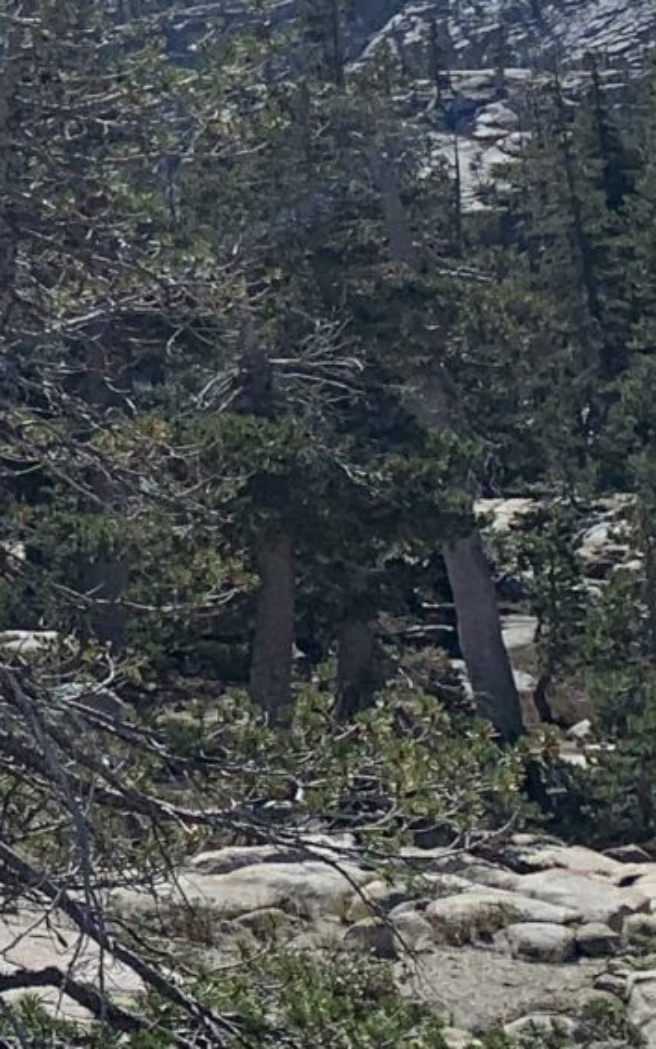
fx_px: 3572
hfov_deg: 8.8
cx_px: -1223
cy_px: 138
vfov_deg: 16.5
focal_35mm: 125
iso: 25
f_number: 1.8
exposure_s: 1/4464
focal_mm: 4.25
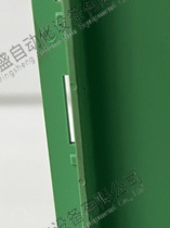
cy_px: 148
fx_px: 610
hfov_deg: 15.0
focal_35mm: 93
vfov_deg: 21.0
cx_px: 237
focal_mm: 5.1
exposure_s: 1/50
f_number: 1.6
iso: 100
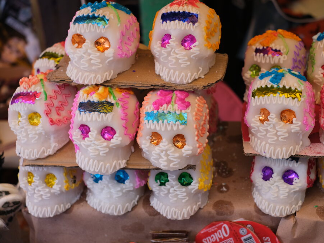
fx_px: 543
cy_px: 122
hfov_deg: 33.2
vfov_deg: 25.2
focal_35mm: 58
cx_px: 178
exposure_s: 1/250
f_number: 2.8
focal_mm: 35
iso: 320
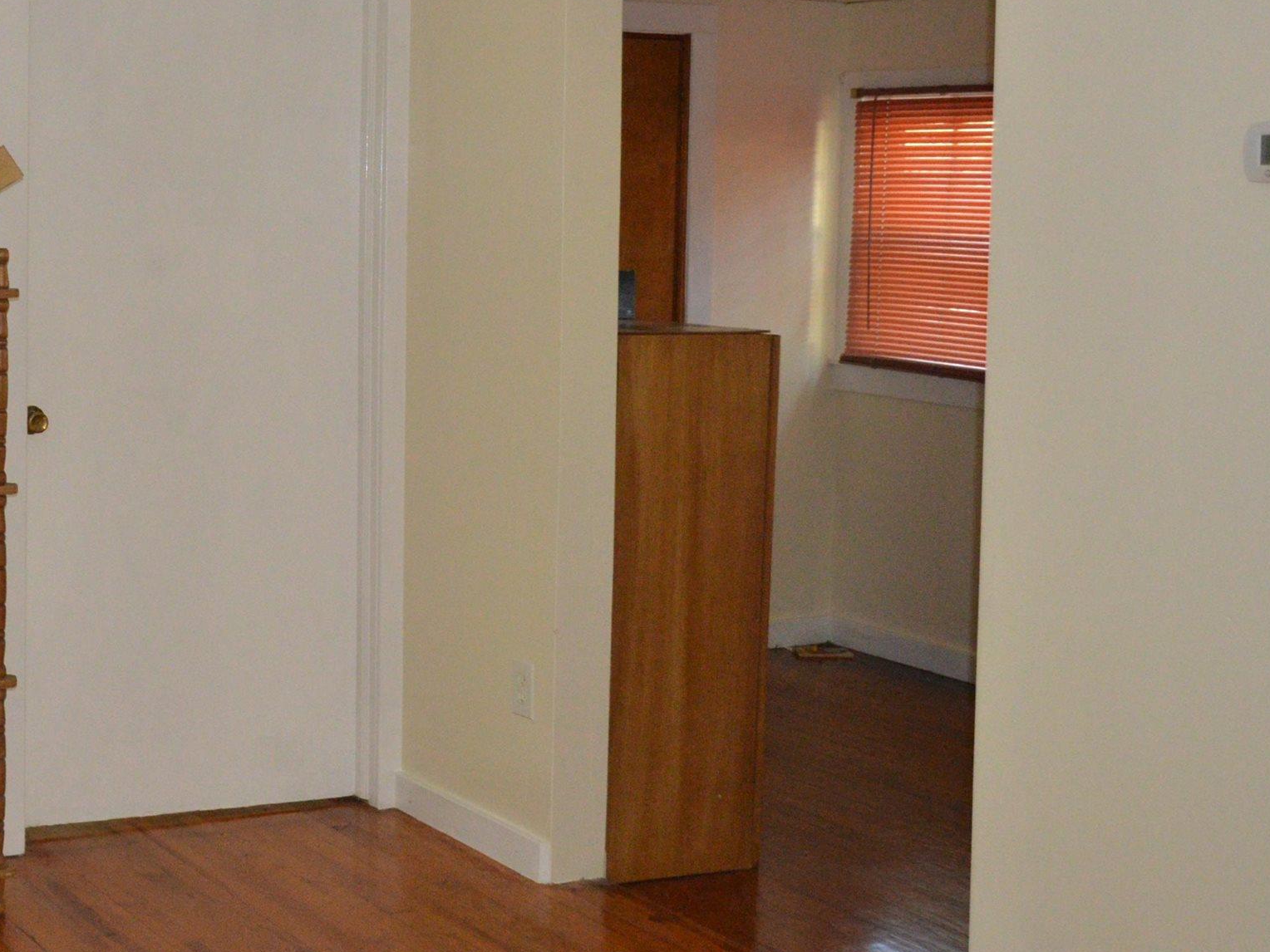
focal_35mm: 58
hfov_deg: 31.6
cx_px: 121
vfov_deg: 25.1
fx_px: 2128
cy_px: 337
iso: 2500
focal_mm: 20
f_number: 3.8
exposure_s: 1/60
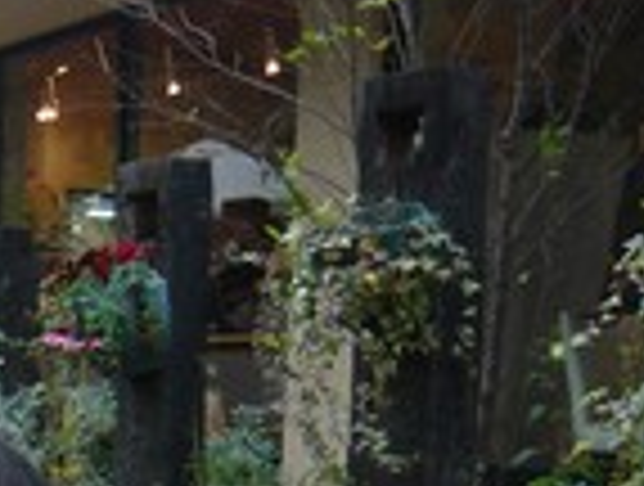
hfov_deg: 21.6
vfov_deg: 16.9
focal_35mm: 82
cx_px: -180
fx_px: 1529
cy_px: 646
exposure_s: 1/80
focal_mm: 4.6
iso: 100
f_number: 2.8
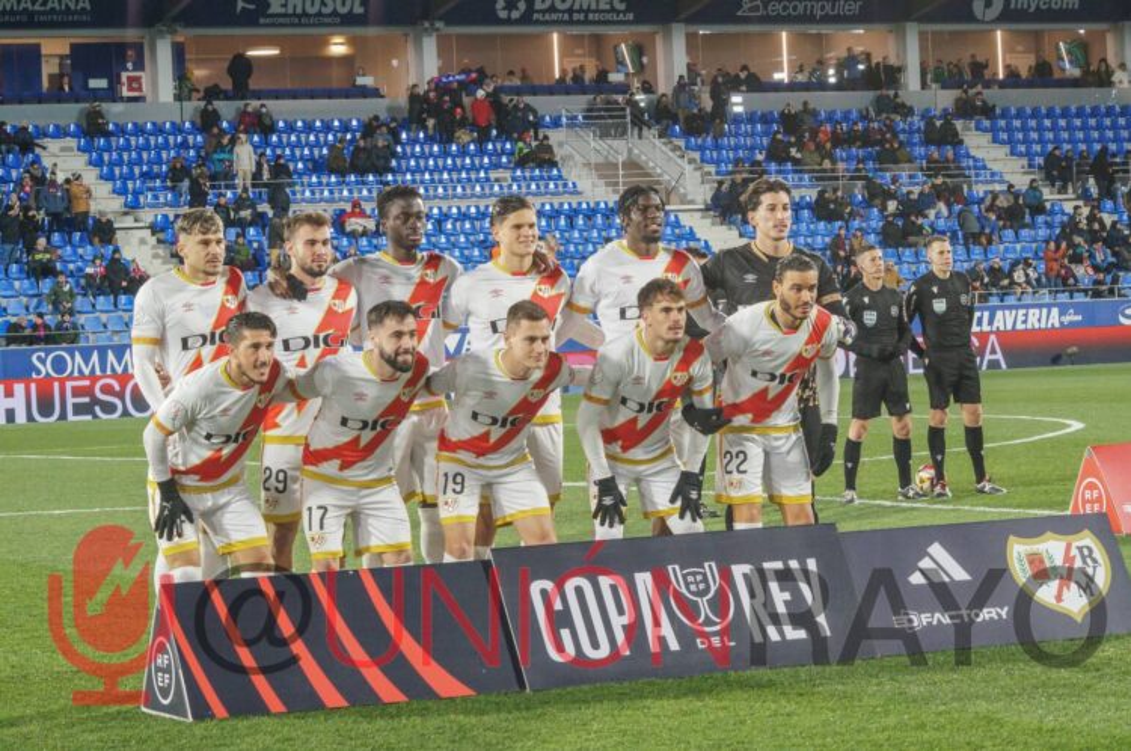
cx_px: 566
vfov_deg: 13.0
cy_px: 376
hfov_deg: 19.5
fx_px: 3294
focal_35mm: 105
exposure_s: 1/60
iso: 1600
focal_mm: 70
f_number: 11
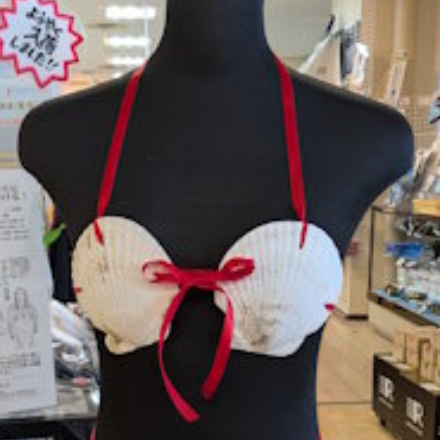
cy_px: 352
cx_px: 195
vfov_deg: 30.3
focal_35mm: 55
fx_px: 791
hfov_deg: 31.1
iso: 52
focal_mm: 4.53
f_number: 1.7
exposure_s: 1/30
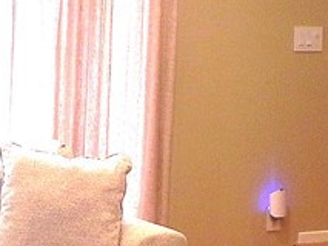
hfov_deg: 15.7
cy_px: 165
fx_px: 1185
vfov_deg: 11.9
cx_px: 100
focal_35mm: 125
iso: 160
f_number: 2.8
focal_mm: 4.6
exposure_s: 1/76.8
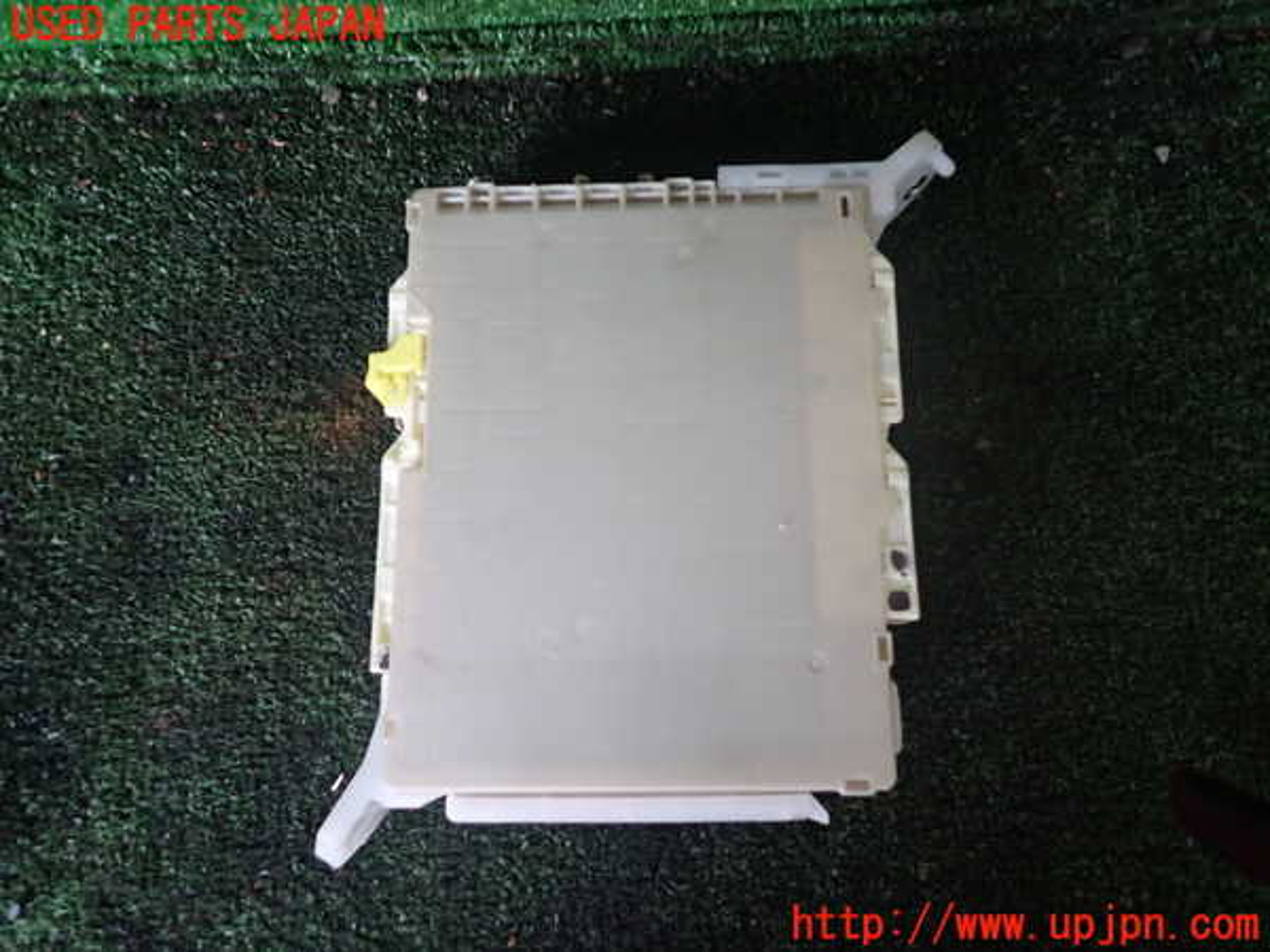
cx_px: 635
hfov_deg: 69.4
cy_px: 476
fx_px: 917
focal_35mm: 25
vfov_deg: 54.9
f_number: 2
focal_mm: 4.5
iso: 320
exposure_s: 1/30
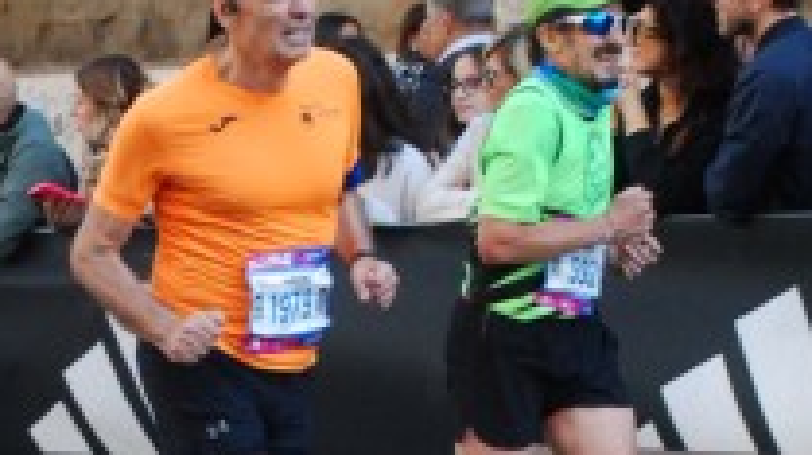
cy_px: 502
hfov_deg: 14.8
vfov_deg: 8.3
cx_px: 181
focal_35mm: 145
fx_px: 3118
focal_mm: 32
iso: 1000
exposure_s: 1/640
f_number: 4.2
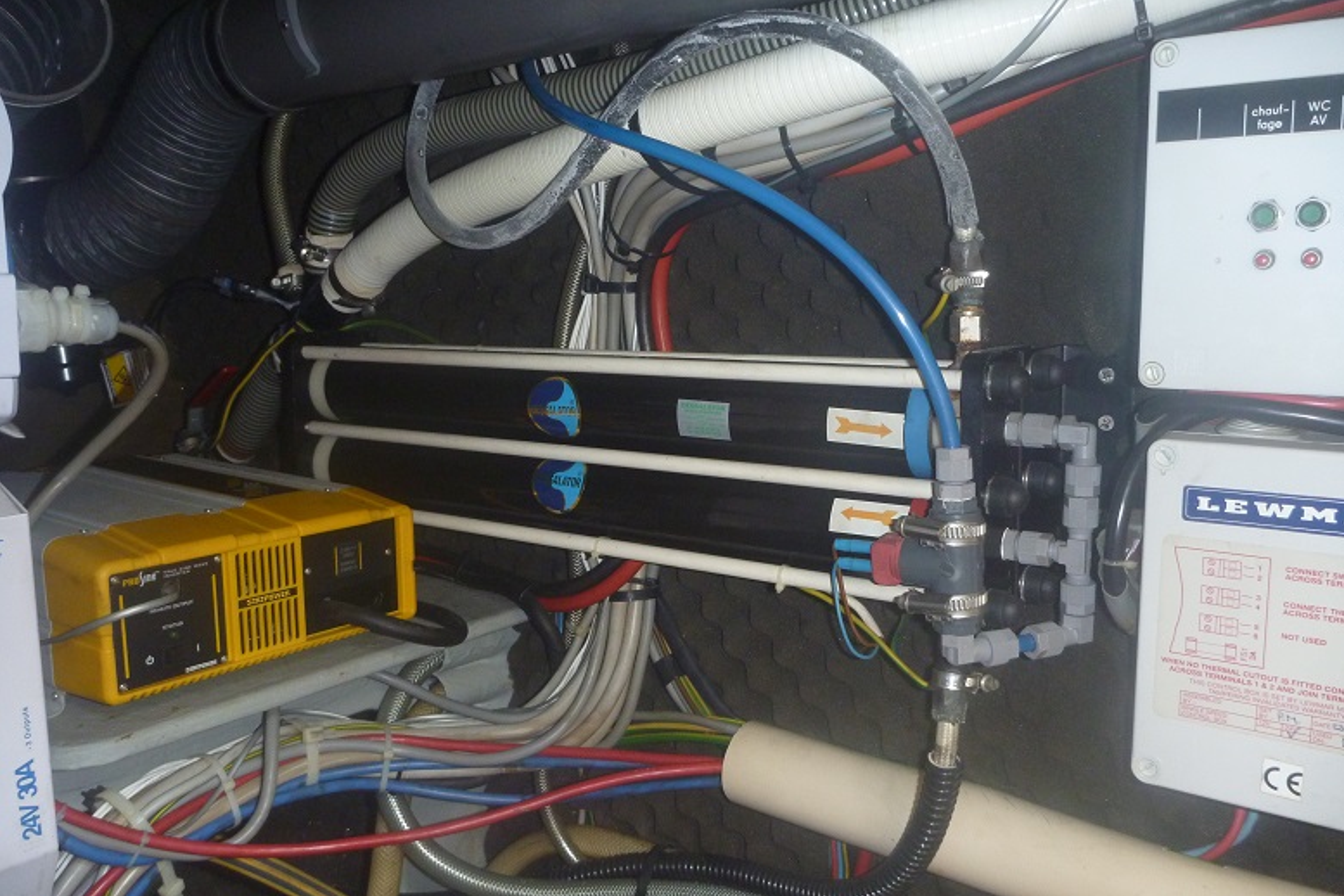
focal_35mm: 30
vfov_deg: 43.6
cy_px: 446
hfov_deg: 61.9
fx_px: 1120
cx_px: 690
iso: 250
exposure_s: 1/30
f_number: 3.3
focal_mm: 4.9
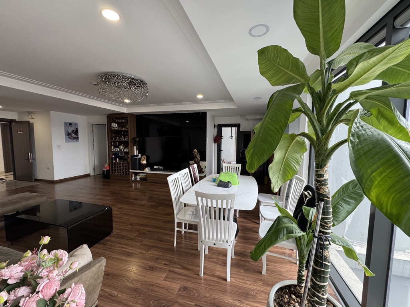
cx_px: 205
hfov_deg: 102.1
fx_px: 166
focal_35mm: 14
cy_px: 154
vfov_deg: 85.7
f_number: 2.2
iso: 160
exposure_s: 1/99
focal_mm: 2.22
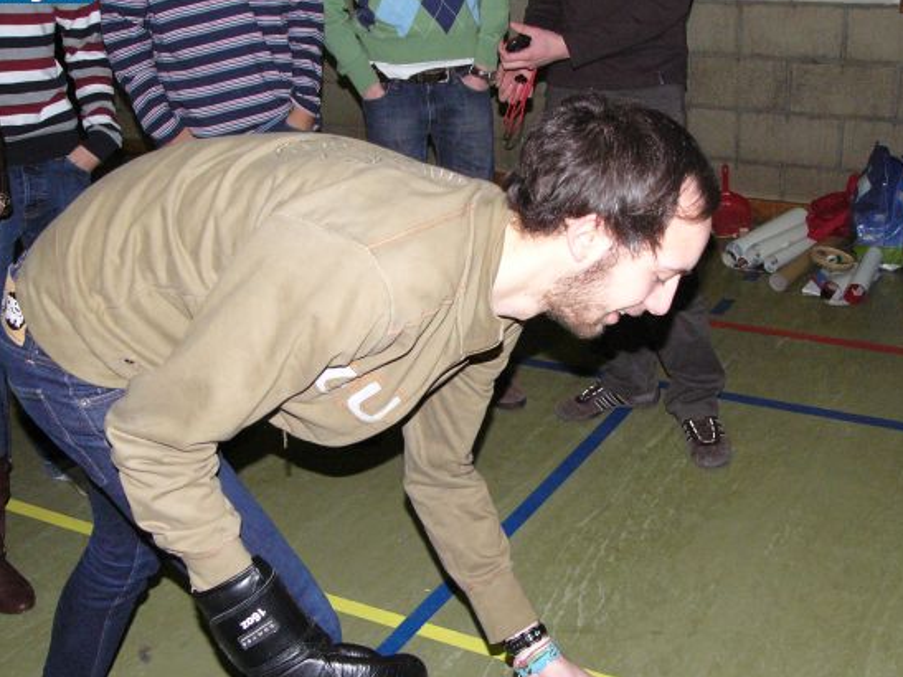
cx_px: 474
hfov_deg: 39.7
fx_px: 1252
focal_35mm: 48
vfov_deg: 30.2
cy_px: 362
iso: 300
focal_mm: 6.8
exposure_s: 1/60
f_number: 2.8
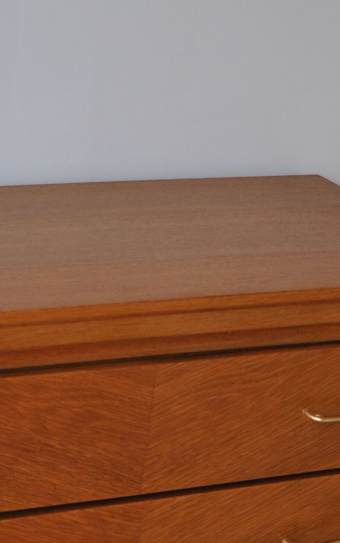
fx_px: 1542
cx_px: 65
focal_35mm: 104
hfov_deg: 12.5
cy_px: 580
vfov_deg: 19.3
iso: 100
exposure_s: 1/60
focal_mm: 22
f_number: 4
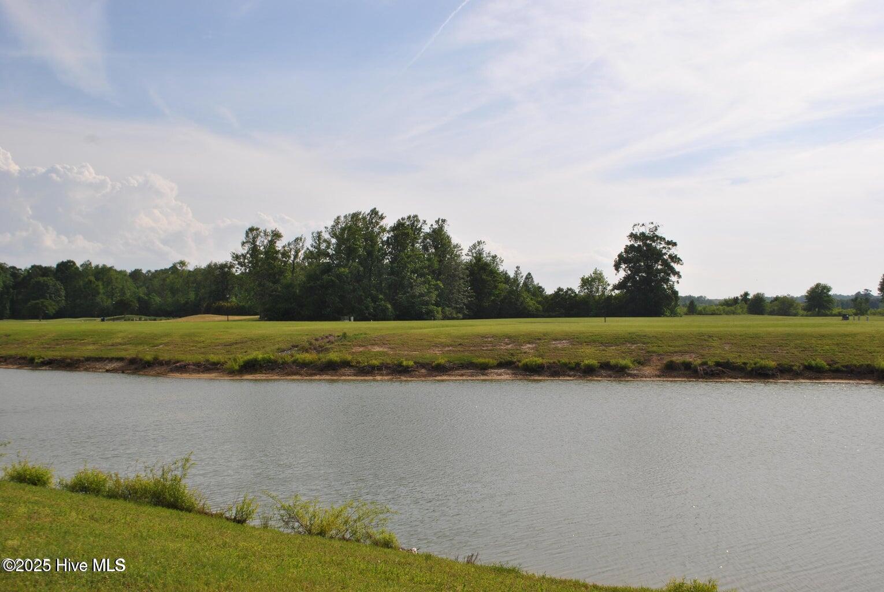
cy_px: 296
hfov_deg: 53.1
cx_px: 442
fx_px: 885
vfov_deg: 37.0
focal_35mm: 36
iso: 100
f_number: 9
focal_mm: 24
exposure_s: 1/320
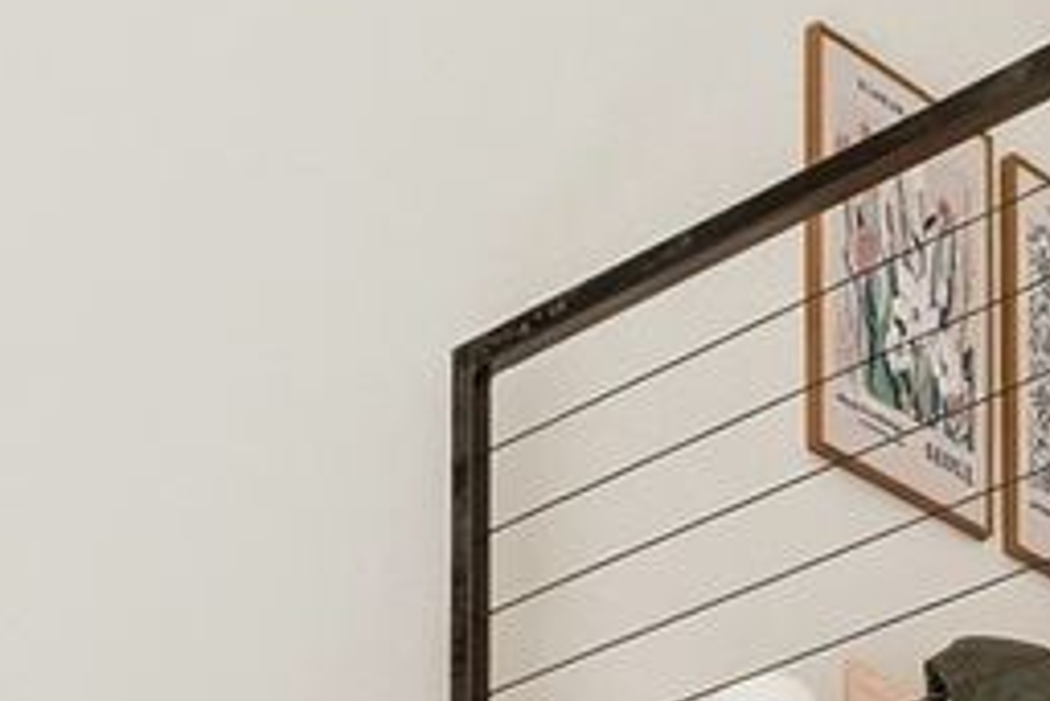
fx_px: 3611
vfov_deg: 9.0
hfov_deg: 16.5
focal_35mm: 124
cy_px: 2115
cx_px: 619
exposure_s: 1/400
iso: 400
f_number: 8
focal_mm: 16.5
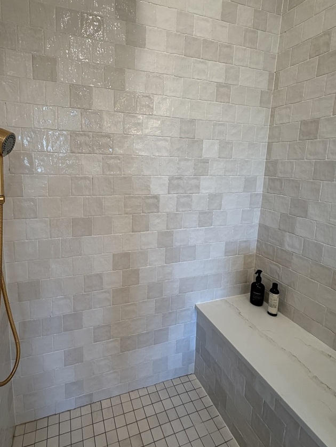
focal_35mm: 18
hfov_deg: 71.1
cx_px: 139
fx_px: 233
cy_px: 197
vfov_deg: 87.4
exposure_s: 1/120
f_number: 2.2
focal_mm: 2.22
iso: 160
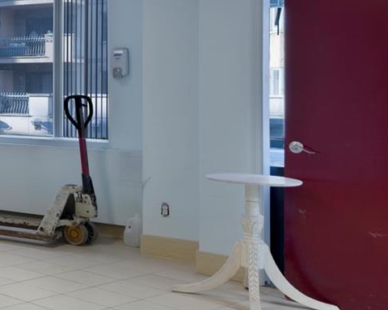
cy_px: 73
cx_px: -262
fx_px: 643
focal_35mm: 56
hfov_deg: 23.1
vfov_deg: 26.7
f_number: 8
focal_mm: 14
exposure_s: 1/4
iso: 100
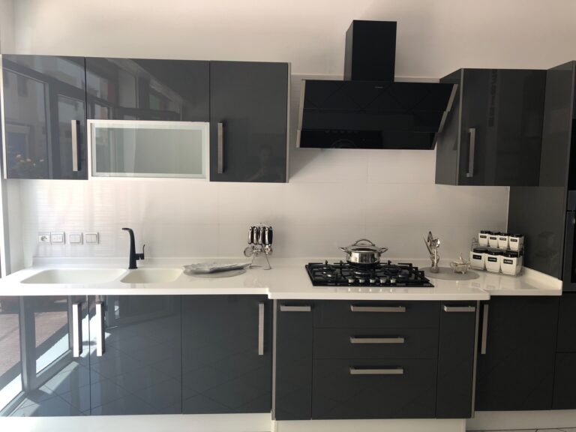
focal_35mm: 28
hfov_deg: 63.4
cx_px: 288
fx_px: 466
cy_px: 216
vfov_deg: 49.7
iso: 20
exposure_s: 1/111
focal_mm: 3.99
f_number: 1.8
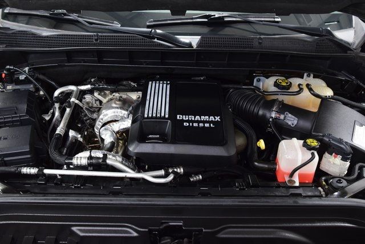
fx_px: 365
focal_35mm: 36
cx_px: 182
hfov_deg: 53.1
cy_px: 122
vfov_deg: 36.9
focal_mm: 24
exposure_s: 1/15
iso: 1600
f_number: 5.6
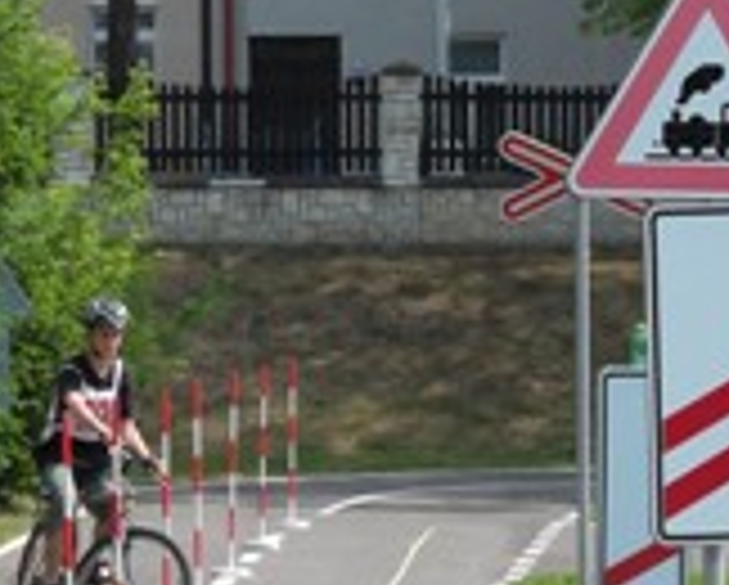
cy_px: 526
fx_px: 5249
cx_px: 351
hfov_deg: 7.9
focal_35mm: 243
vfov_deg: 6.4
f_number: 5.6
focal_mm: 11.2
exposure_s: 1/220
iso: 80
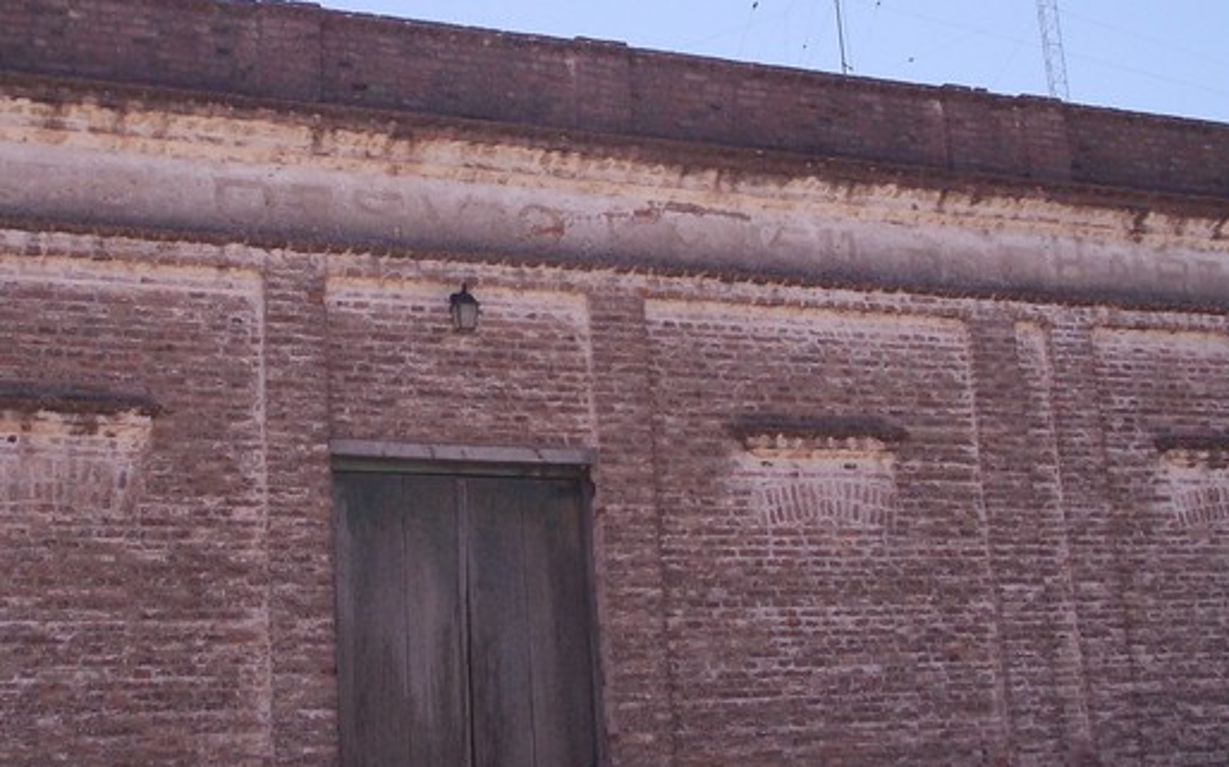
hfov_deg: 33.8
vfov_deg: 21.6
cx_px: 457
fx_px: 2009
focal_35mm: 60
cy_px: 337
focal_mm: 5.3
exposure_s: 1/200
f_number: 6.2
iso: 80
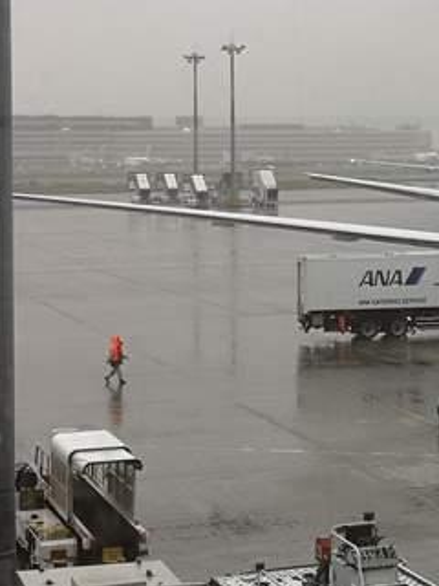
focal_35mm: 108
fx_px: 1826
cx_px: 615
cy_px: 126
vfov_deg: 18.1
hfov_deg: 13.1
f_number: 1.8
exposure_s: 1/112
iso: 50
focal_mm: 3.95
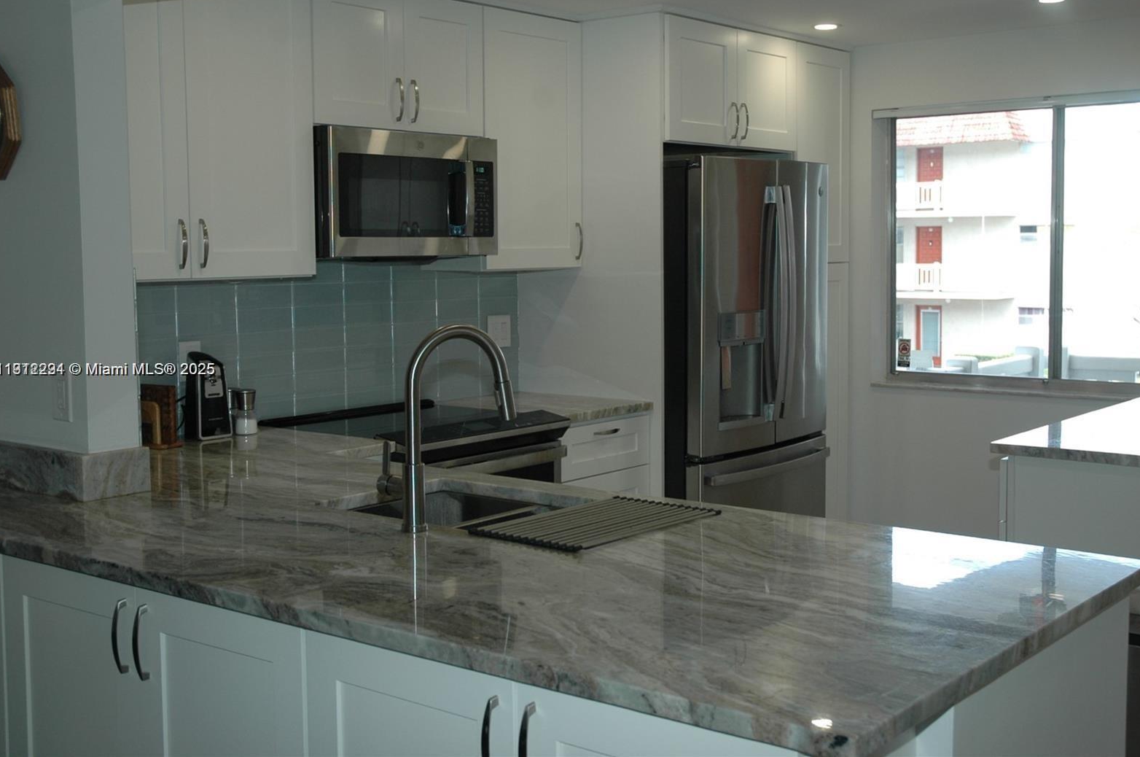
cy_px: 370
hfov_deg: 44.1
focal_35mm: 45
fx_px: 1407
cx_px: 565
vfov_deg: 30.1
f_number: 5
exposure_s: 1/100
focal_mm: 29
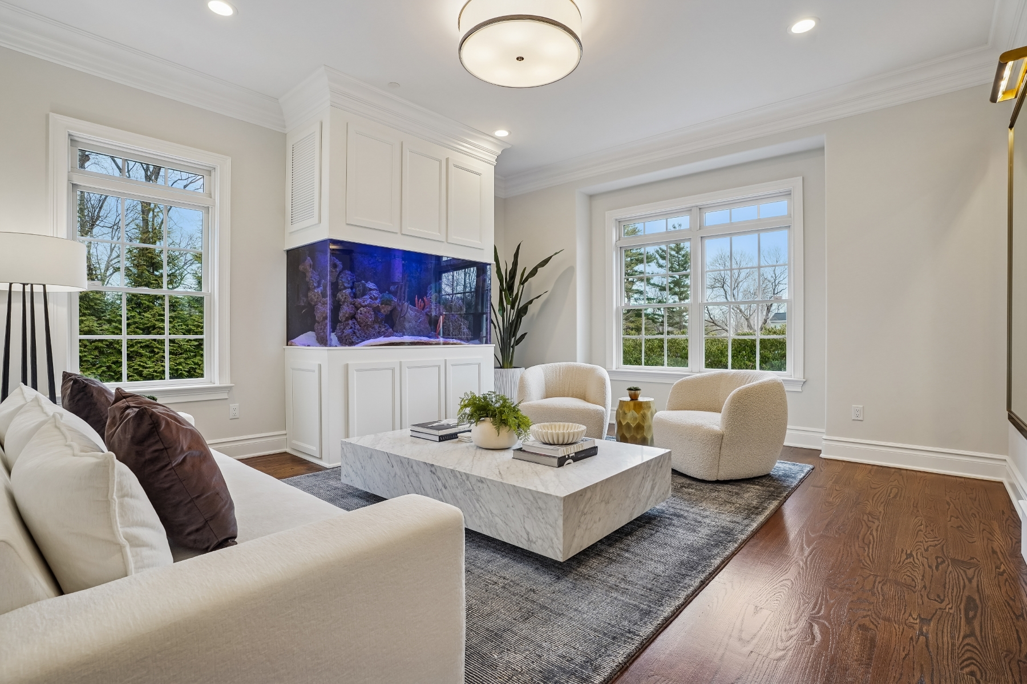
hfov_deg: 93.3
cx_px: 514
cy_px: 342
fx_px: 485
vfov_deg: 70.4
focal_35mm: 17
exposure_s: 1/40
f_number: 8
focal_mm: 17
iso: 400
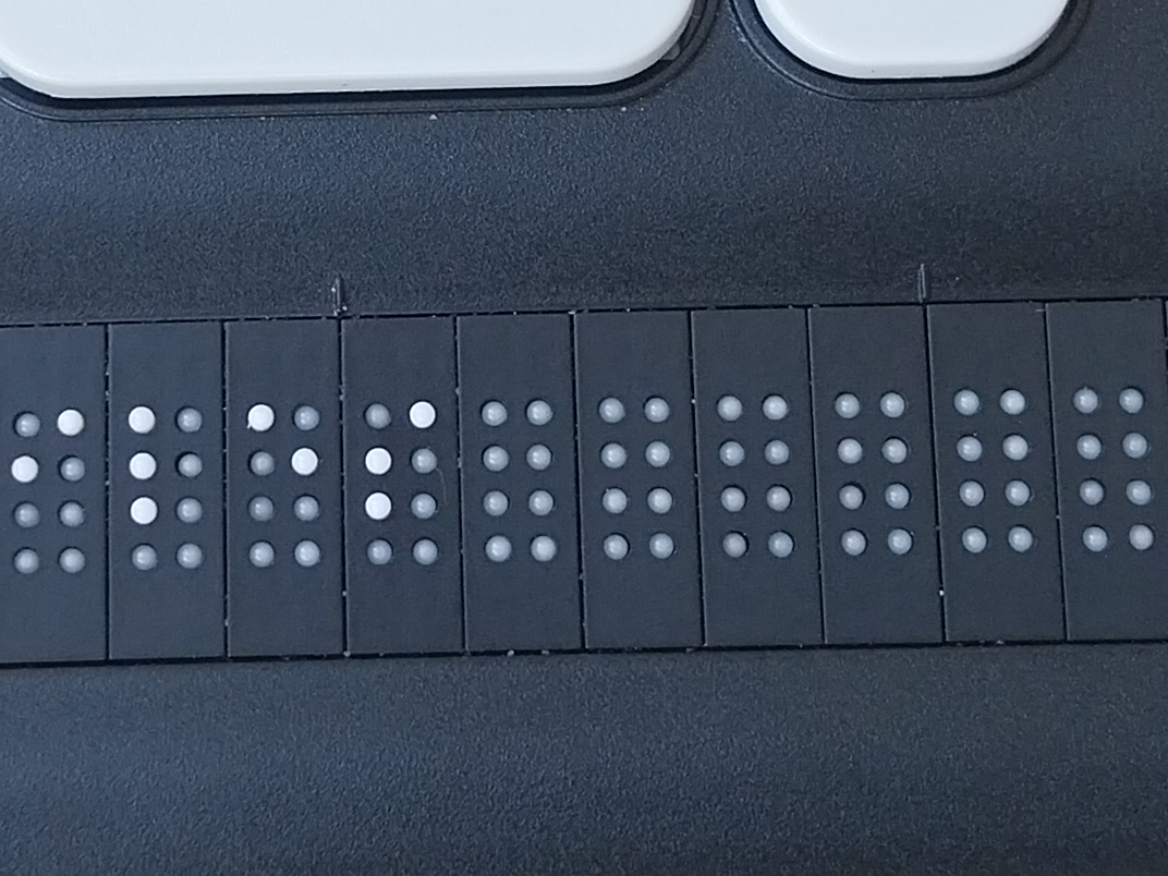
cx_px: 348
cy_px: 118
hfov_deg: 19.7
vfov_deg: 14.8
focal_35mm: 99
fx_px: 3340
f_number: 1.8
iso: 64
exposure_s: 1/50
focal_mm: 4
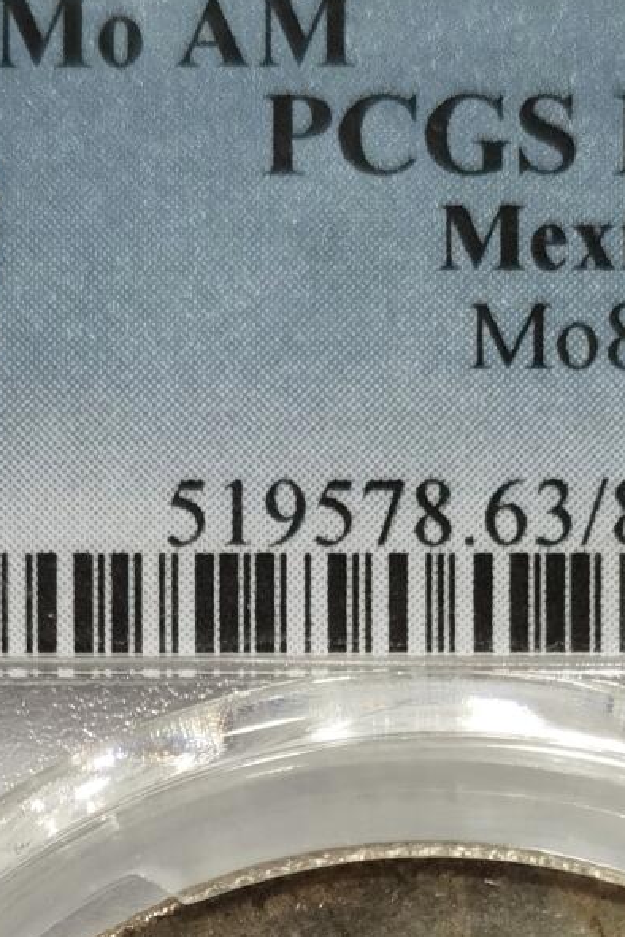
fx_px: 4453
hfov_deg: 8.0
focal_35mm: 171
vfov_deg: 11.8
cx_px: 441
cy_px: 1103
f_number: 16
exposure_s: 1/100
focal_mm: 5.56
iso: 100
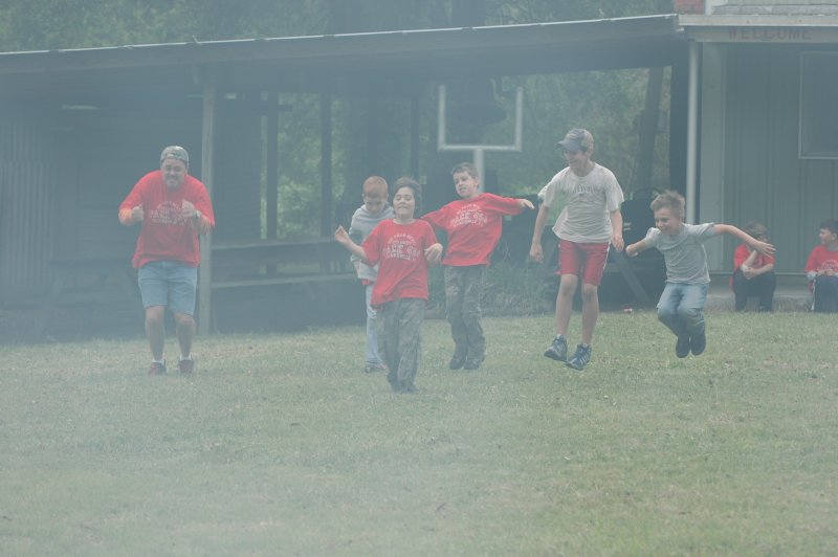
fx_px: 5582
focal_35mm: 240
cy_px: 278
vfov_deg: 5.7
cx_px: 419
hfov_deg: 8.6
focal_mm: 160
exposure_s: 1/500
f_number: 5.6
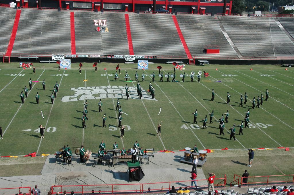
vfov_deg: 30.8
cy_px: 98
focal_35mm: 44
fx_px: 355
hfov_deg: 45.0
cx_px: 147
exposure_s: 1/320
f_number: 9
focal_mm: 29
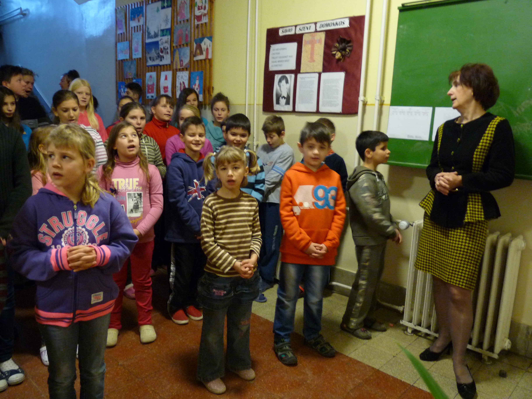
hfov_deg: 65.3
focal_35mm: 27
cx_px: 266
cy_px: 200
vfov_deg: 51.4
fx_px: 415
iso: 400
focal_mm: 4.8
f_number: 2.8
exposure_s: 1/8
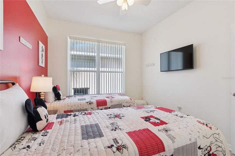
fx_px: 111
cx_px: 118
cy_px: 78
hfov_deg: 93.3
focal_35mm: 17
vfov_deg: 70.4
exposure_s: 1/125
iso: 200
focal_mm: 11.5
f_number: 9
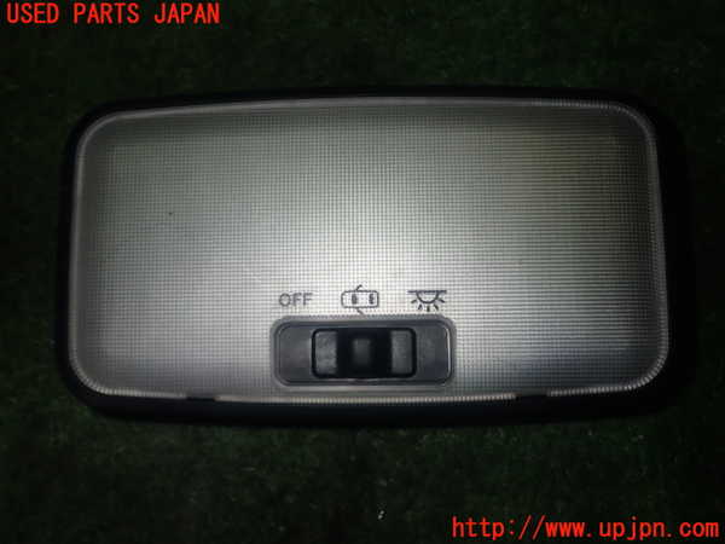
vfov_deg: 39.7
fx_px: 754
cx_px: 362
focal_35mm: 36
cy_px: 272
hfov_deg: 51.4
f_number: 7.1
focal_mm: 6.37
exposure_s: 1/40
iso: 200
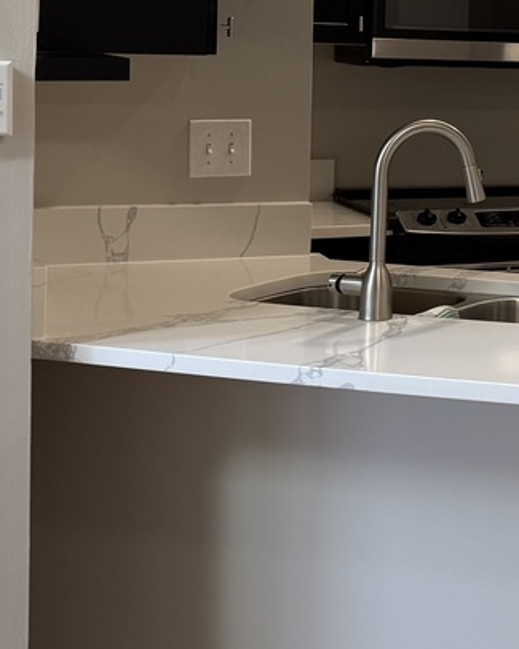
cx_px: 899
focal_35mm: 83
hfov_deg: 16.0
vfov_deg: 22.5
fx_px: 1593
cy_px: 82
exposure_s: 1/120
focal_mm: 6.76
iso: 125
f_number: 1.78
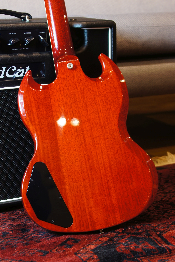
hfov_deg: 19.0
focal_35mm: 72
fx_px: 522
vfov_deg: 28.3
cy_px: 129
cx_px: 84
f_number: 4.5
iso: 100
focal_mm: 45
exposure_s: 1/5
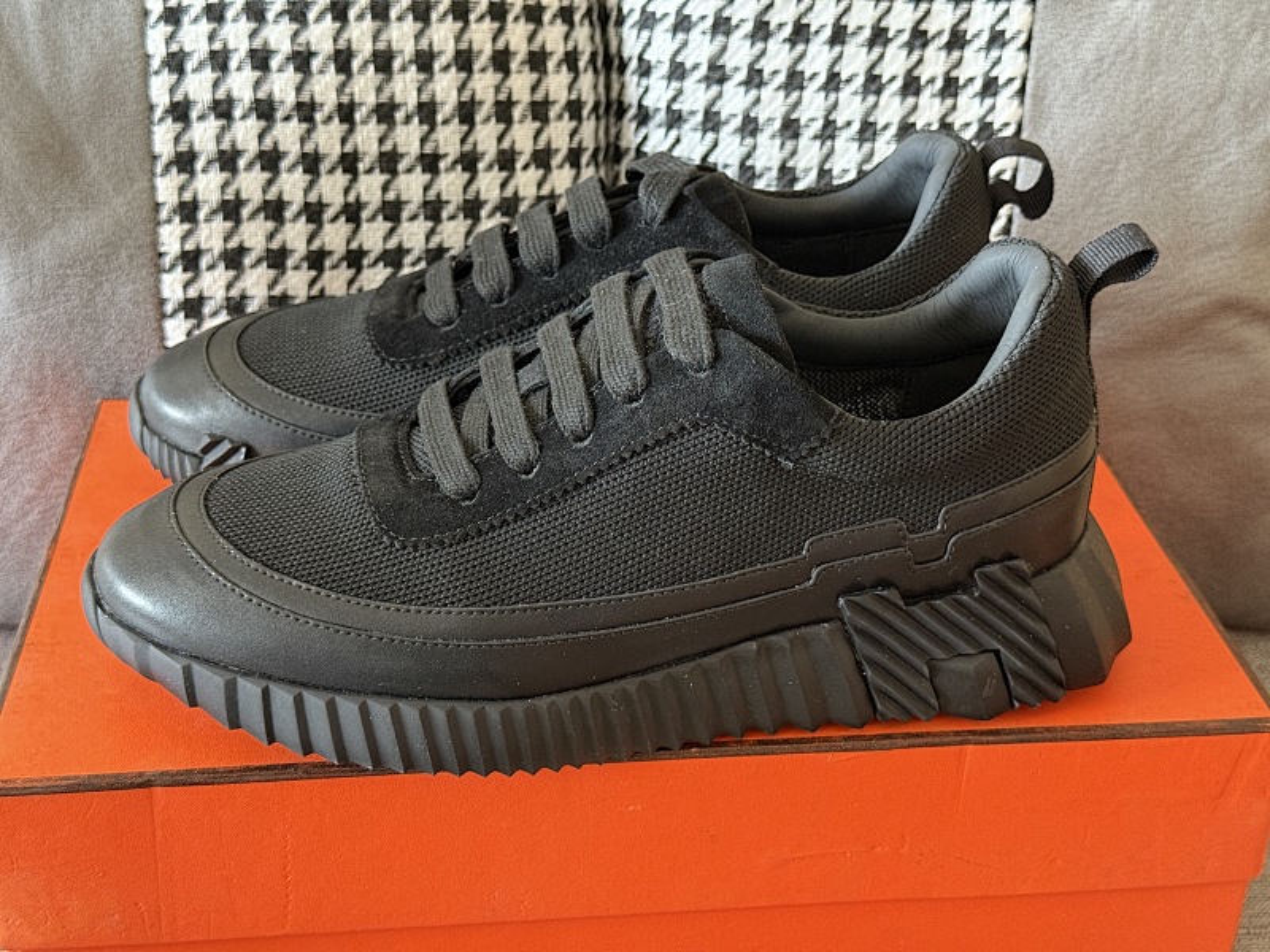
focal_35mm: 48
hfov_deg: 39.7
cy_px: 476
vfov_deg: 30.3
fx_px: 1761
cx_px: 635
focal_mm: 6.76
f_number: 1.78
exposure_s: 1/40
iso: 400
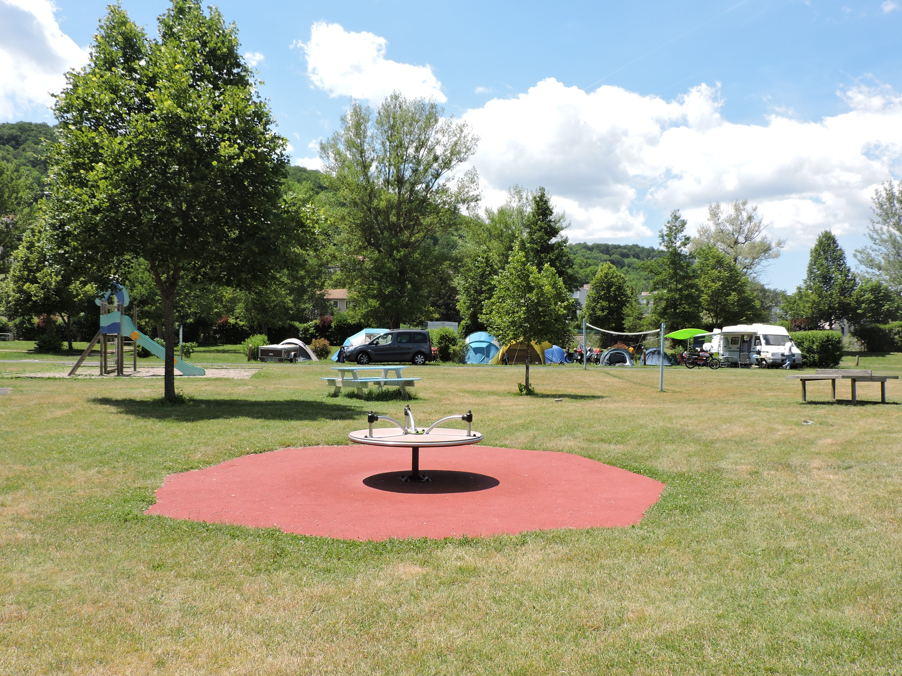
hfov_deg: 55.4
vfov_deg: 42.9
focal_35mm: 33
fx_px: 860
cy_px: 338
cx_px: 451
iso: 100
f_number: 3.2
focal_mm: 5.9
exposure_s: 1/800
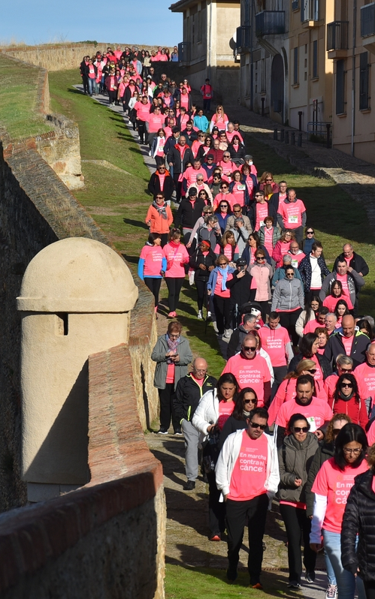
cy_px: 300
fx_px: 3008
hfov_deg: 7.1
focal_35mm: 184
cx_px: 302
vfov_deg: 11.4
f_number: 7.1
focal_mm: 80
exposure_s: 1/1000
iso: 200
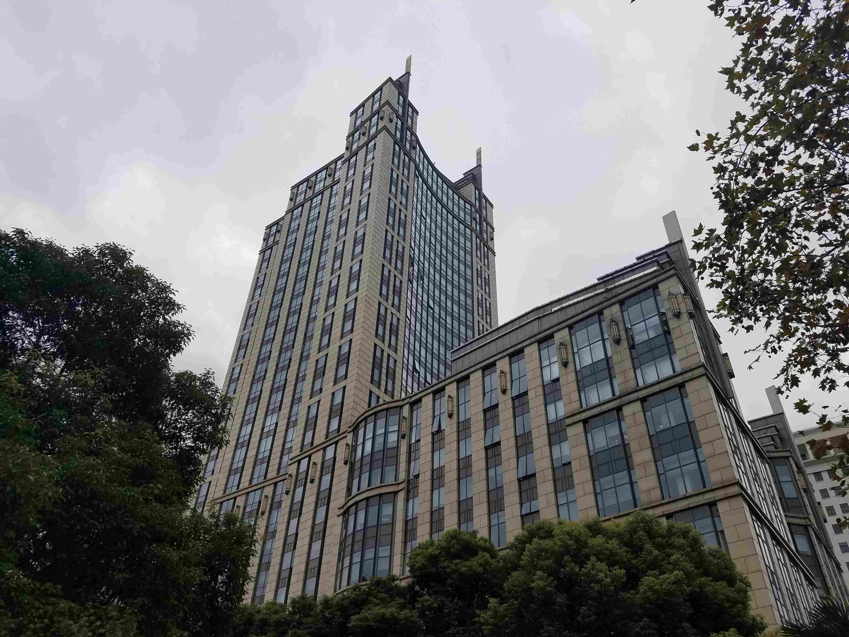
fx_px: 638
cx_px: 424
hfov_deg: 67.3
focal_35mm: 26
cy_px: 318
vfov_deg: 53.1
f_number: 1.7
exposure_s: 1/1728
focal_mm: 4.2
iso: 50
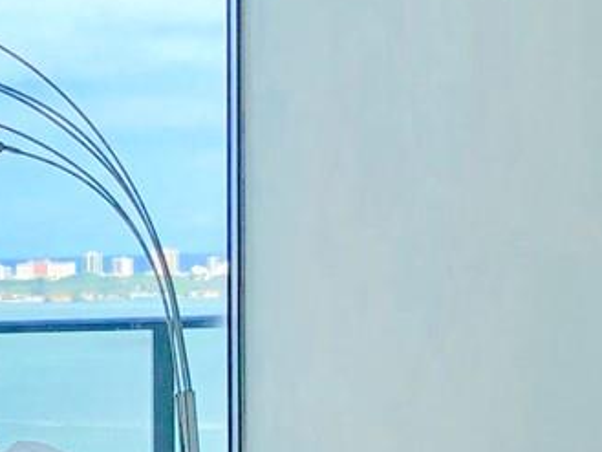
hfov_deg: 12.6
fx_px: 2366
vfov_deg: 10.8
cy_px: 456
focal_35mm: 136
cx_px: -628
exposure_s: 1/546
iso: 20
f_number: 1.8
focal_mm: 4
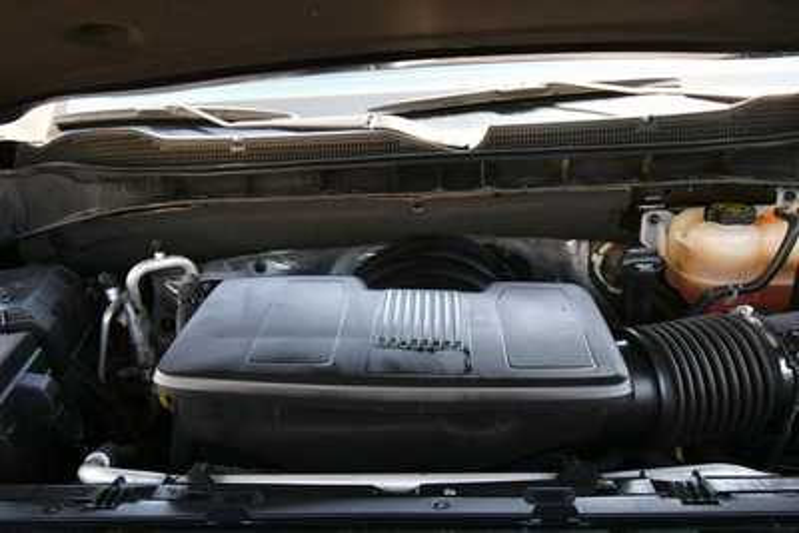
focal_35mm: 30
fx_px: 666
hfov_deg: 61.9
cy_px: 266
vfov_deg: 43.6
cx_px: 400
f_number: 5.6
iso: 720
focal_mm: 20
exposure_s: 1/250
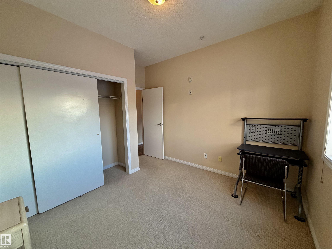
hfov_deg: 102.1
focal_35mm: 14
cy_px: 124
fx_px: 134
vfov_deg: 85.7
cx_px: 166
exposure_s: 1/120
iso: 250
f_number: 2.2
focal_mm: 2.22
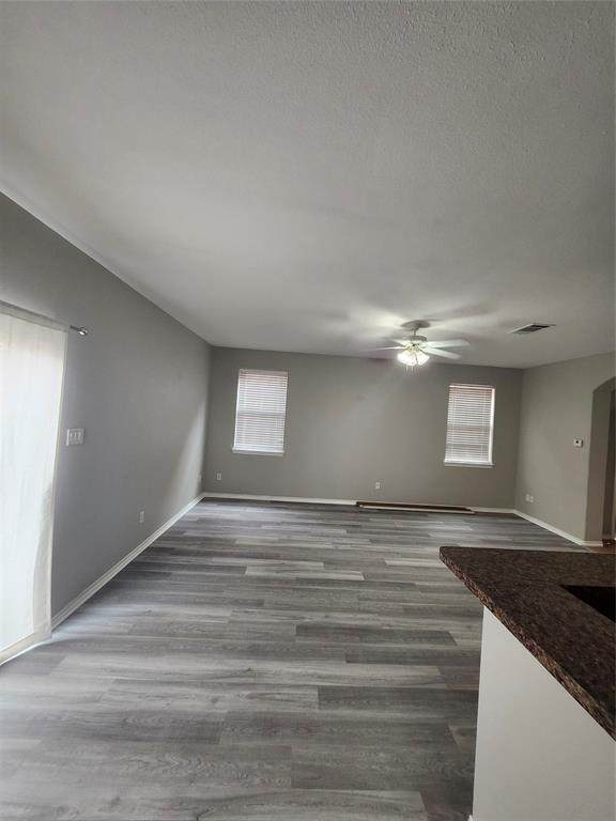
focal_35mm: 13
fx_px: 308
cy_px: 410
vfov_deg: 106.2
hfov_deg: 89.9
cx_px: 308
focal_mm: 1.74
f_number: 2.2
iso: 160
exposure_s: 1/60
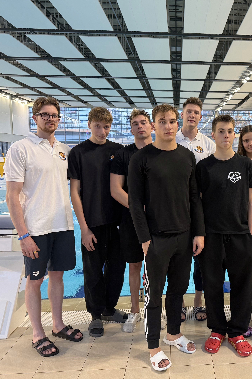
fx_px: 357
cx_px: 208
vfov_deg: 55.8
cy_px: 189
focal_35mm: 34
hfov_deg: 37.3
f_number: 1.78
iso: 200
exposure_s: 1/100
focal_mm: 6.76
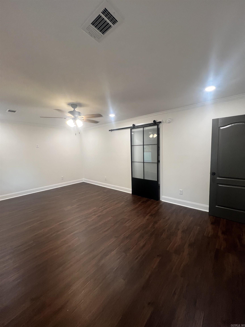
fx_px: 123
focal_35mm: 13
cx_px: 122
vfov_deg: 106.2
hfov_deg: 89.9
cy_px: 164
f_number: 1.8
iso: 125
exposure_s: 1/60
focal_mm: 1.57
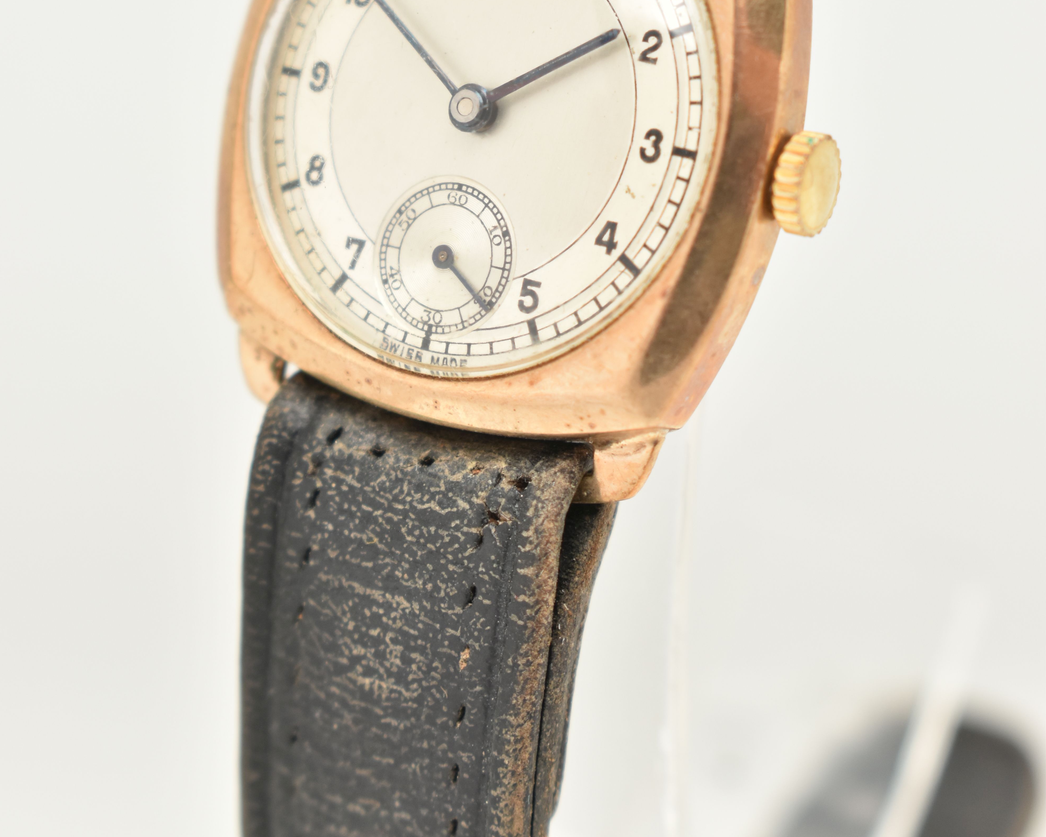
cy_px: 176
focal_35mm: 102
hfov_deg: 18.8
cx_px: 520
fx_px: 3158
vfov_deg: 15.0
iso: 400
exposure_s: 1/100
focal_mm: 48
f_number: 8
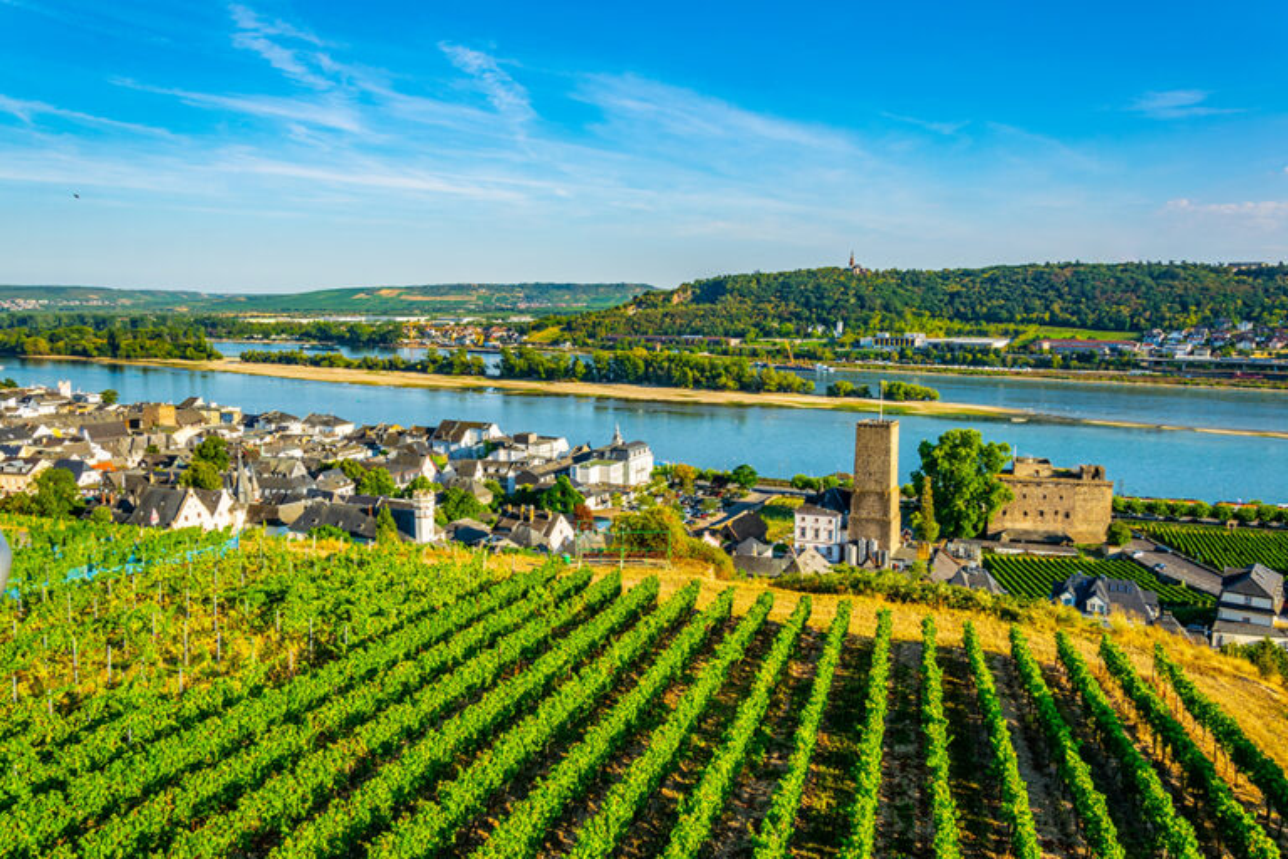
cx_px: 644
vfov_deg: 47.9
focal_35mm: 27
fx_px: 966
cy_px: 430
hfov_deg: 67.4
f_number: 8
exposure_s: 1/200
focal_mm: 18
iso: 100
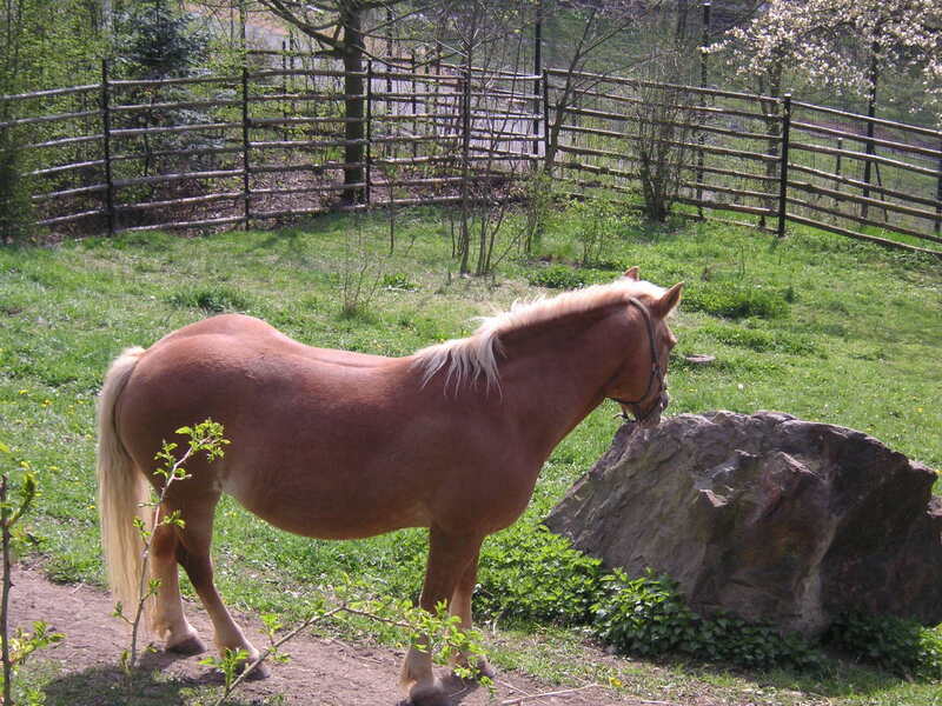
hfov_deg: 22.5
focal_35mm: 87
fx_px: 2368
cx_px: 471
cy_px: 353
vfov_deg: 17.0
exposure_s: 1/180
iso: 50
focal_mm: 14.4
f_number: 4.7
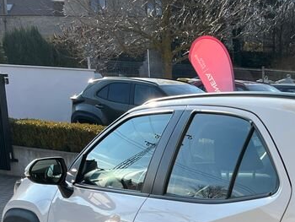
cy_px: 301
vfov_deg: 17.9
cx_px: 337
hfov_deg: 23.8
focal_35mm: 76
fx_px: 648
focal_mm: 5.1
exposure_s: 1/1832
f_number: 1.6
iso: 50
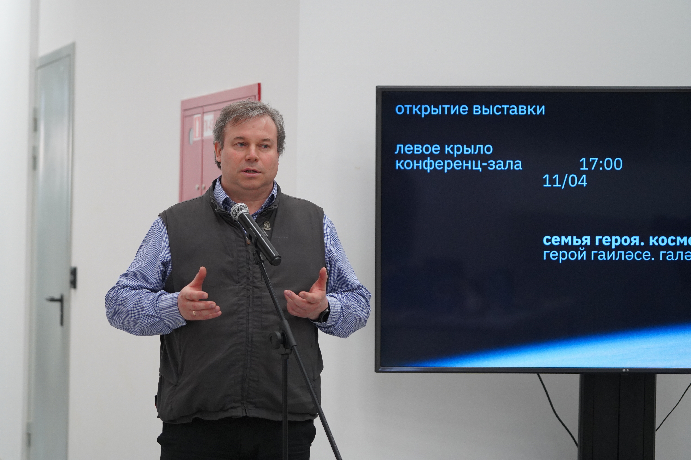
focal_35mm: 103
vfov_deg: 13.3
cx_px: 346
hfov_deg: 19.8
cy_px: 230
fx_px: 1977
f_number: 4
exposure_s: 1/160
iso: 2000
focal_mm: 103
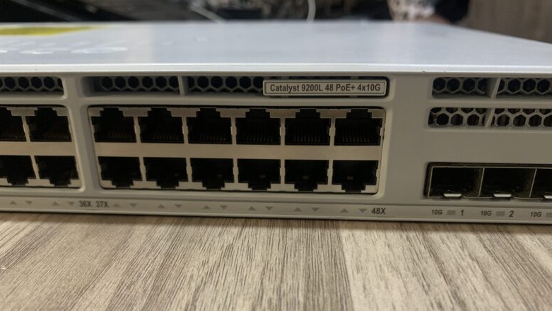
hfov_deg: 66.0
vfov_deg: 39.7
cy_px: 211
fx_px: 425
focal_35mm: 29
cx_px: 274
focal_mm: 4.25
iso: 400
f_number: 1.8
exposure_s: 1/55
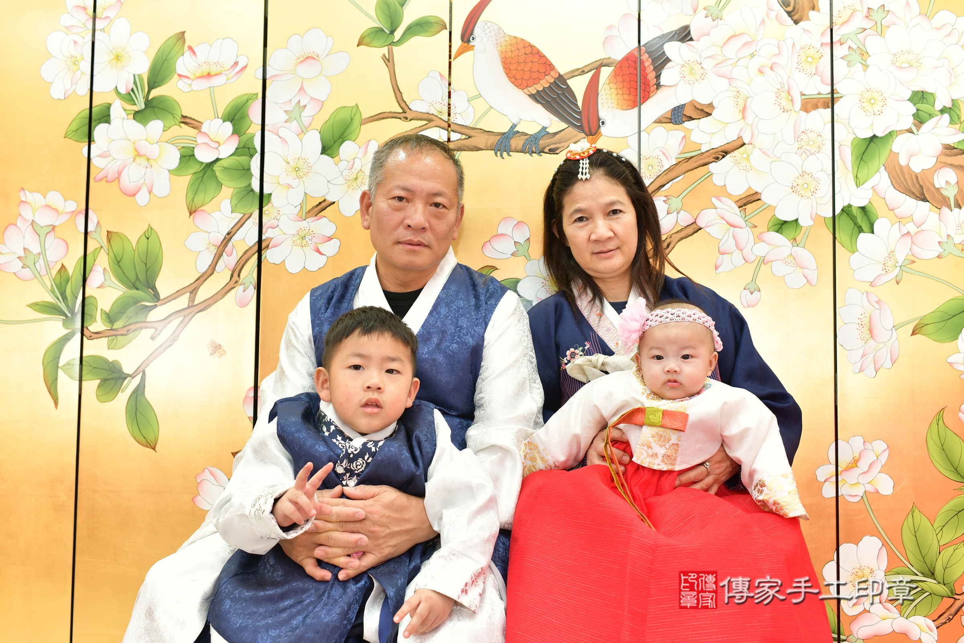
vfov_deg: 37.9
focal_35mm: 35
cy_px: 322
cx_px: 482
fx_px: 937
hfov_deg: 54.4
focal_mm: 35
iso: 800
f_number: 4.5
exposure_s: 1/200
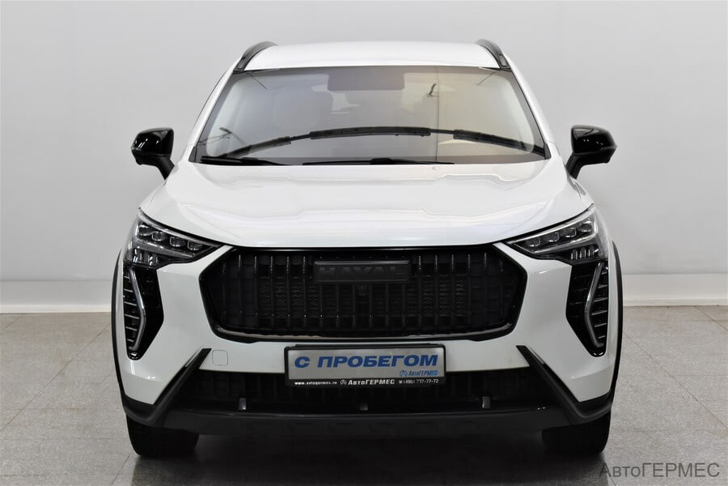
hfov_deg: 26.0
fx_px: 1577
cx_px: 364
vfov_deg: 17.5
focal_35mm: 78
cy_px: 243
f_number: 8
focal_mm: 52
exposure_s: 1/50
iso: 800
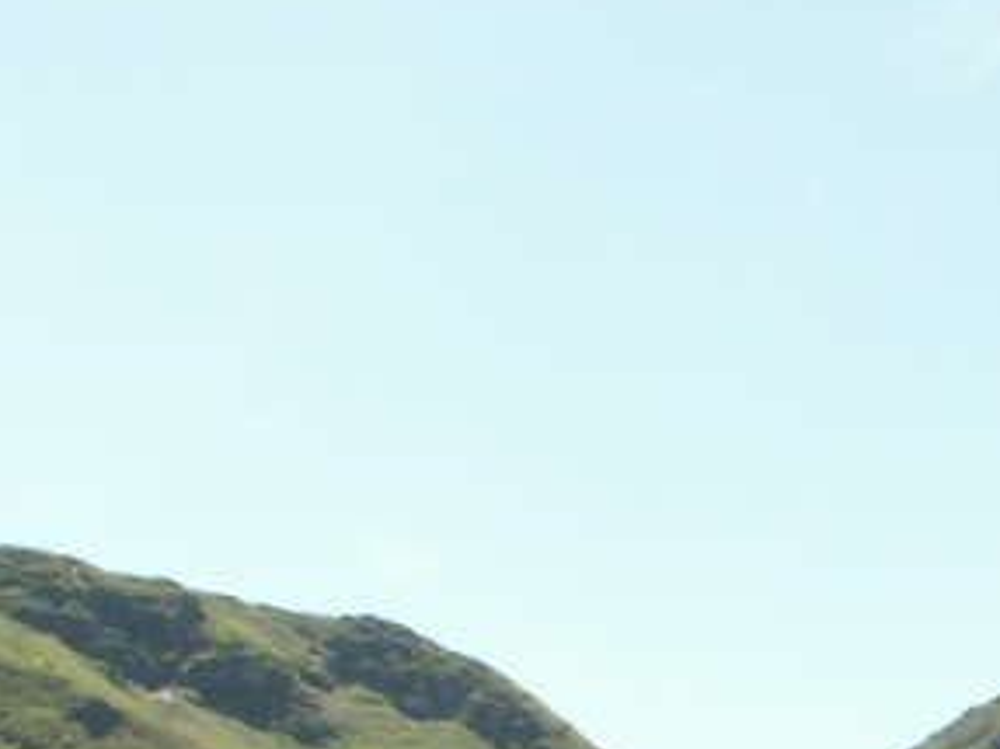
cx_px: 1164
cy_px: 1292
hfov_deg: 15.3
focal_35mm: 125
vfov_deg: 11.1
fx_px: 3610
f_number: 5.6
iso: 50
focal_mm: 5.86
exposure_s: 1/160
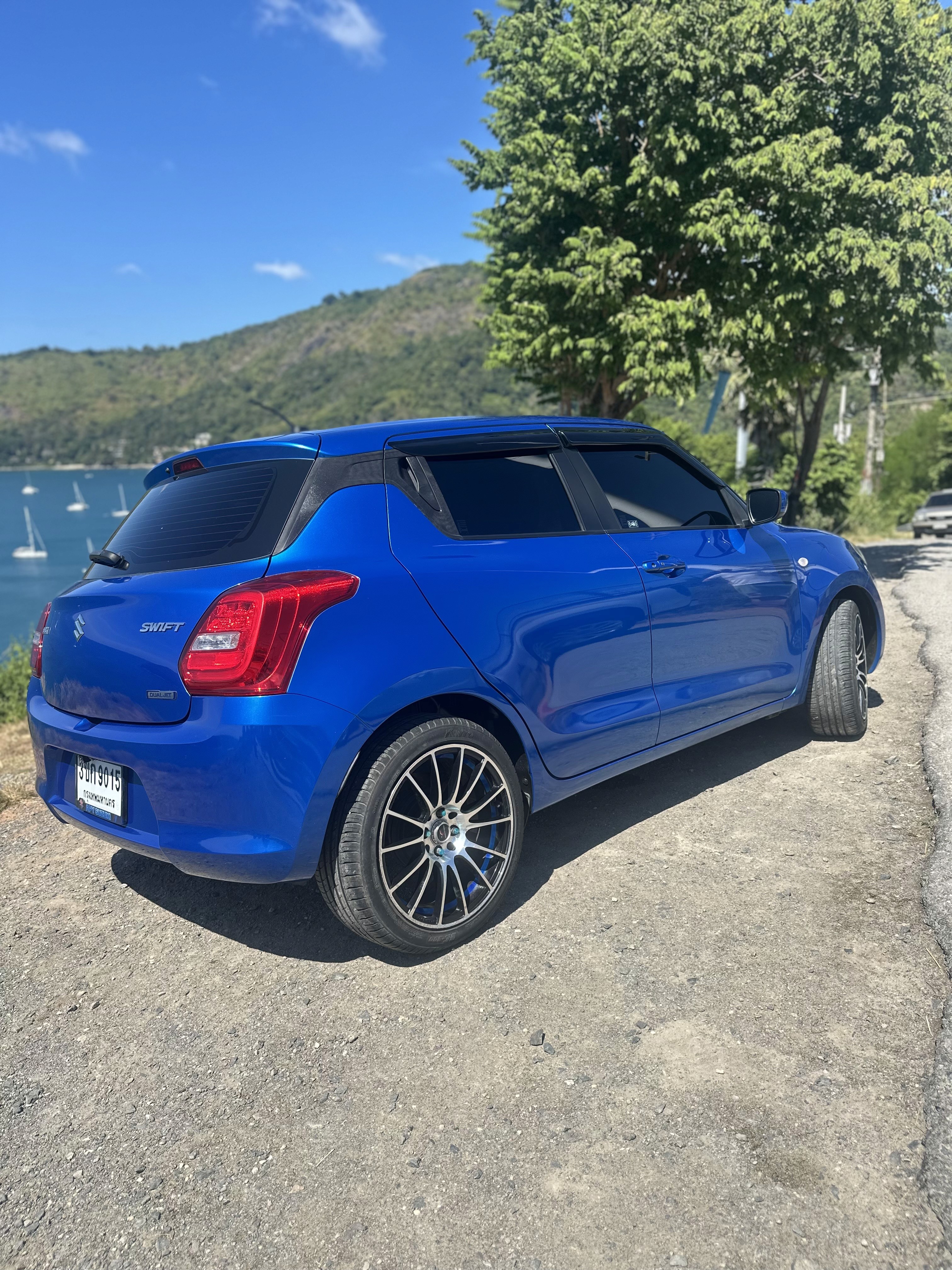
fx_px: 880
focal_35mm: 24
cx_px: 476
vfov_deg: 71.6
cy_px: 635
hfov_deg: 56.8
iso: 80
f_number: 1.78
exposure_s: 1/2070
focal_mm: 6.86
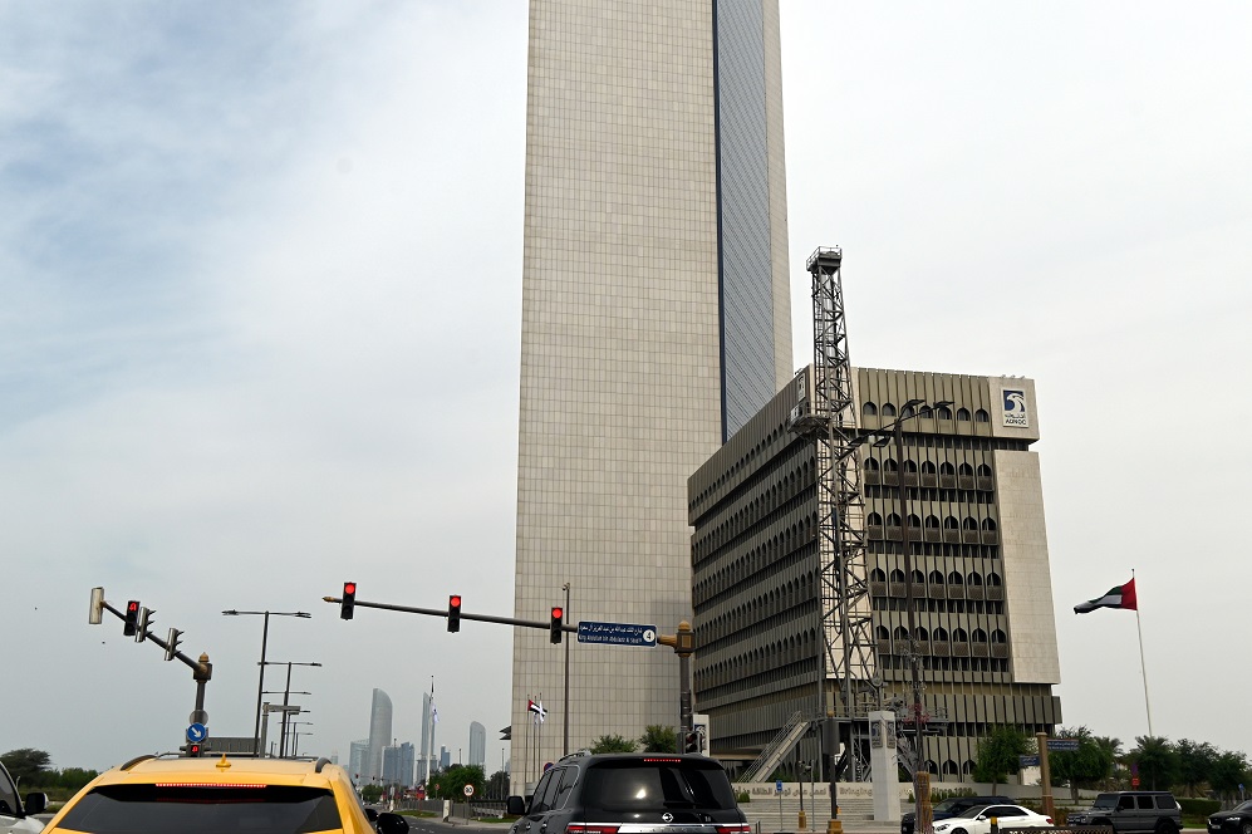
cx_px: 626
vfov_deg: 36.8
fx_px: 1252
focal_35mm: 36
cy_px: 417
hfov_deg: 53.1
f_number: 8
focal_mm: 24
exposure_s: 1/500
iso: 100
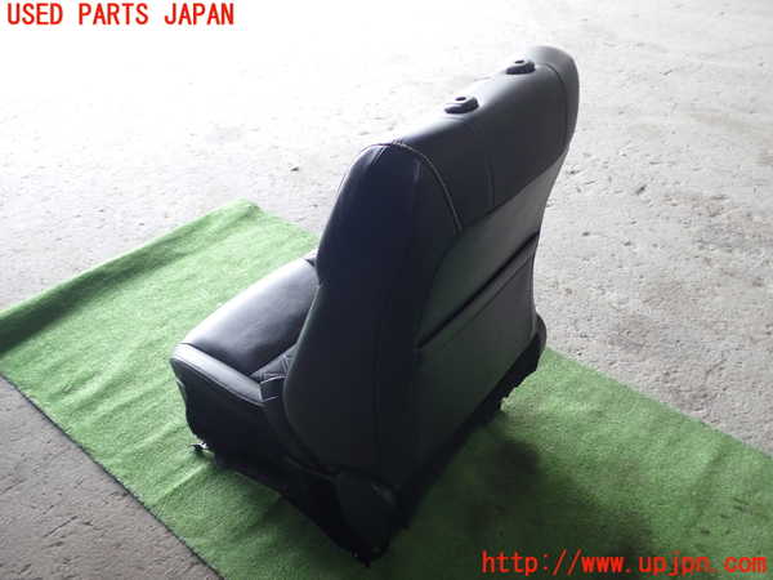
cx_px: 386
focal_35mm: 32
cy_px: 290
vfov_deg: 44.2
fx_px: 715
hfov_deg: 56.8
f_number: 2.4
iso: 200
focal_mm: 5.79
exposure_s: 1/30
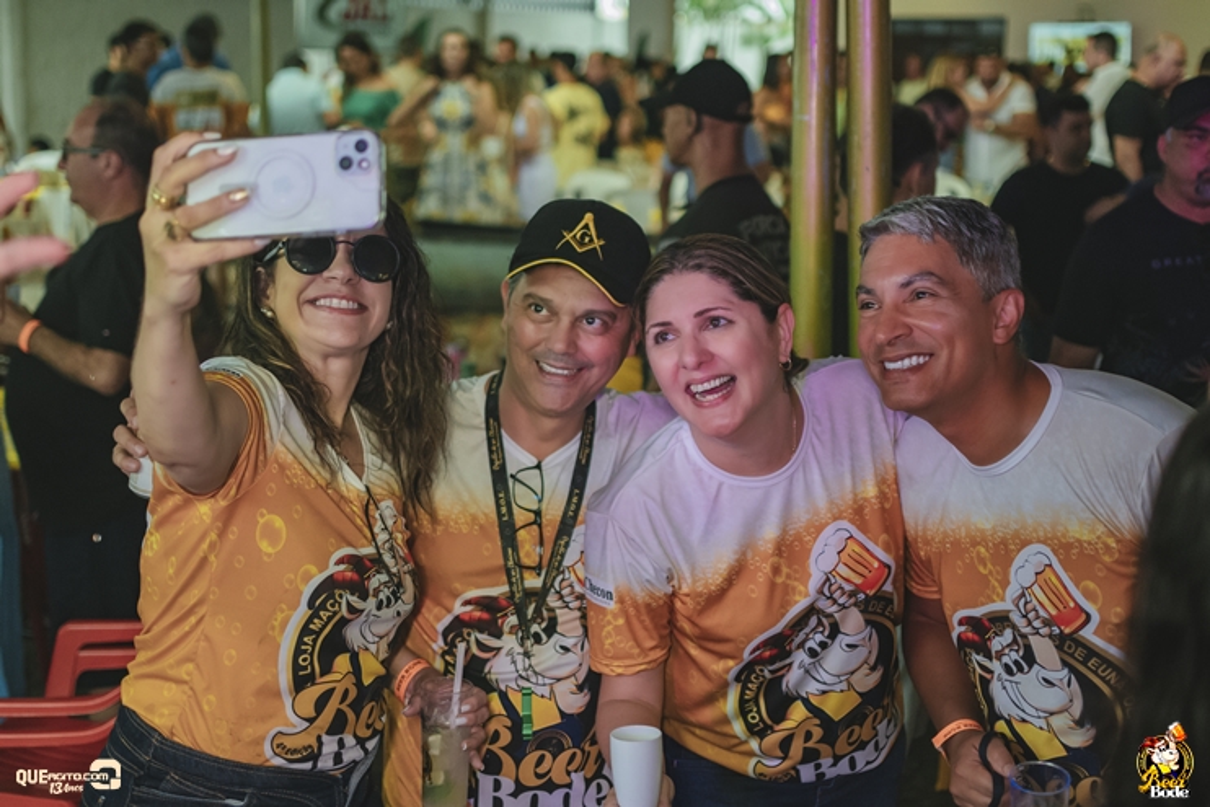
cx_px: 605
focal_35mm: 52
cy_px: 404
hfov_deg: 37.8
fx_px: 1765
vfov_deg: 25.8
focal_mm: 35
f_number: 2
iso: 2500
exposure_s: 1/1600
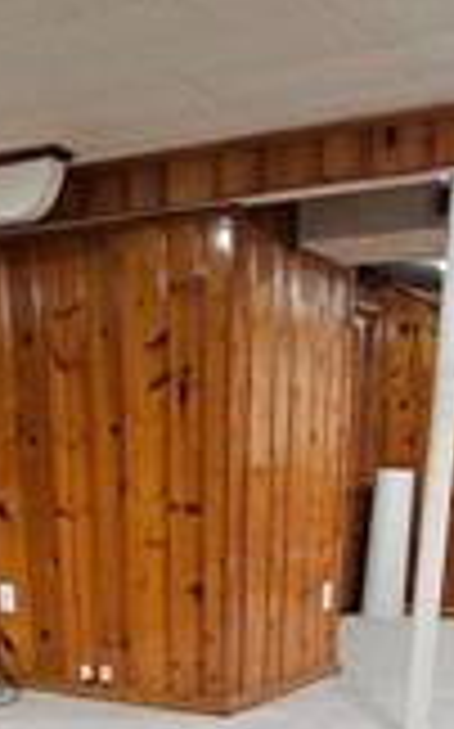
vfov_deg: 31.6
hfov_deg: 27.9
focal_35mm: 46
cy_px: 981
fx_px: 912
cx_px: 191
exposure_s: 1/30
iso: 400
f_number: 2.2
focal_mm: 2.2
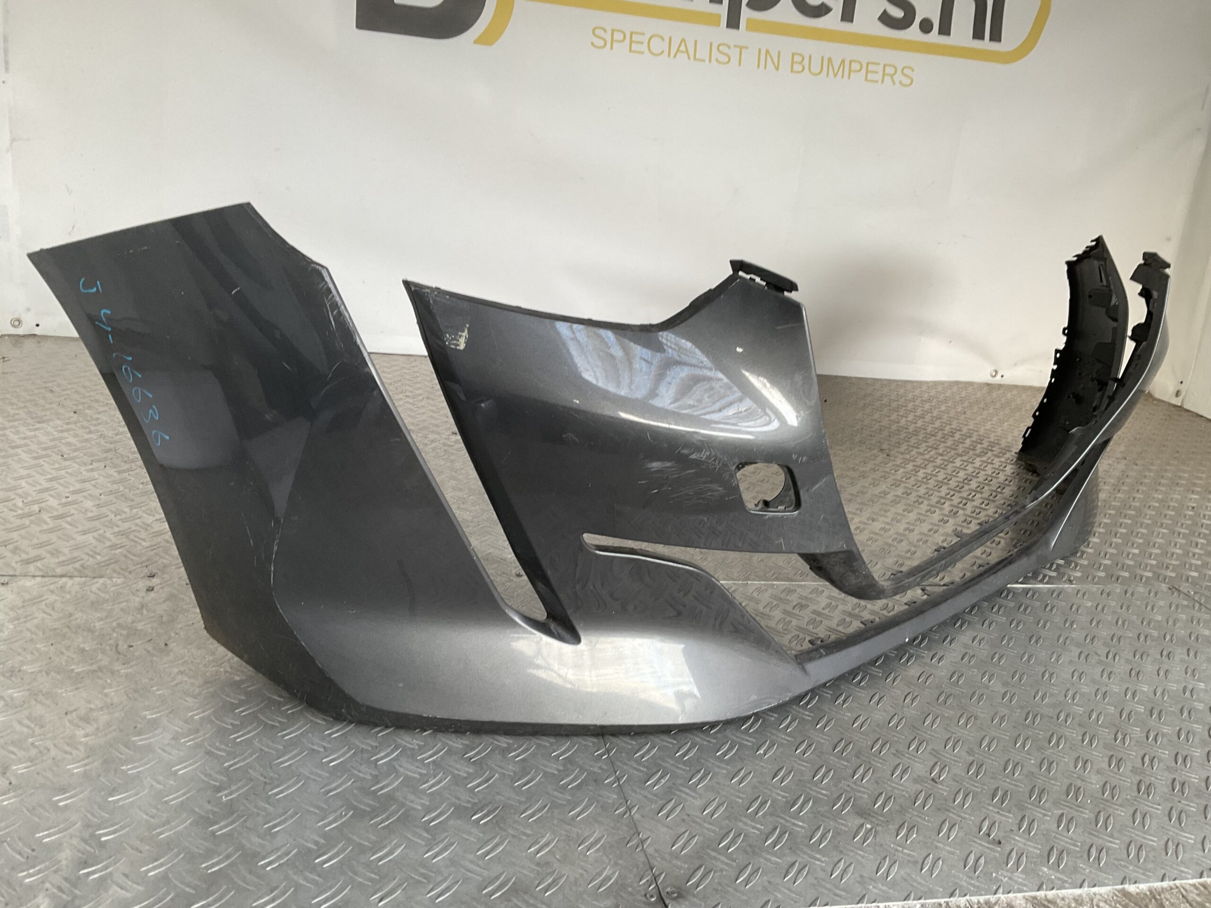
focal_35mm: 29
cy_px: 454
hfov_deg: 61.7
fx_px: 1015
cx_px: 606
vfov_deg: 48.2
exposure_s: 1/50
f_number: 1.8
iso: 50
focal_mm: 3
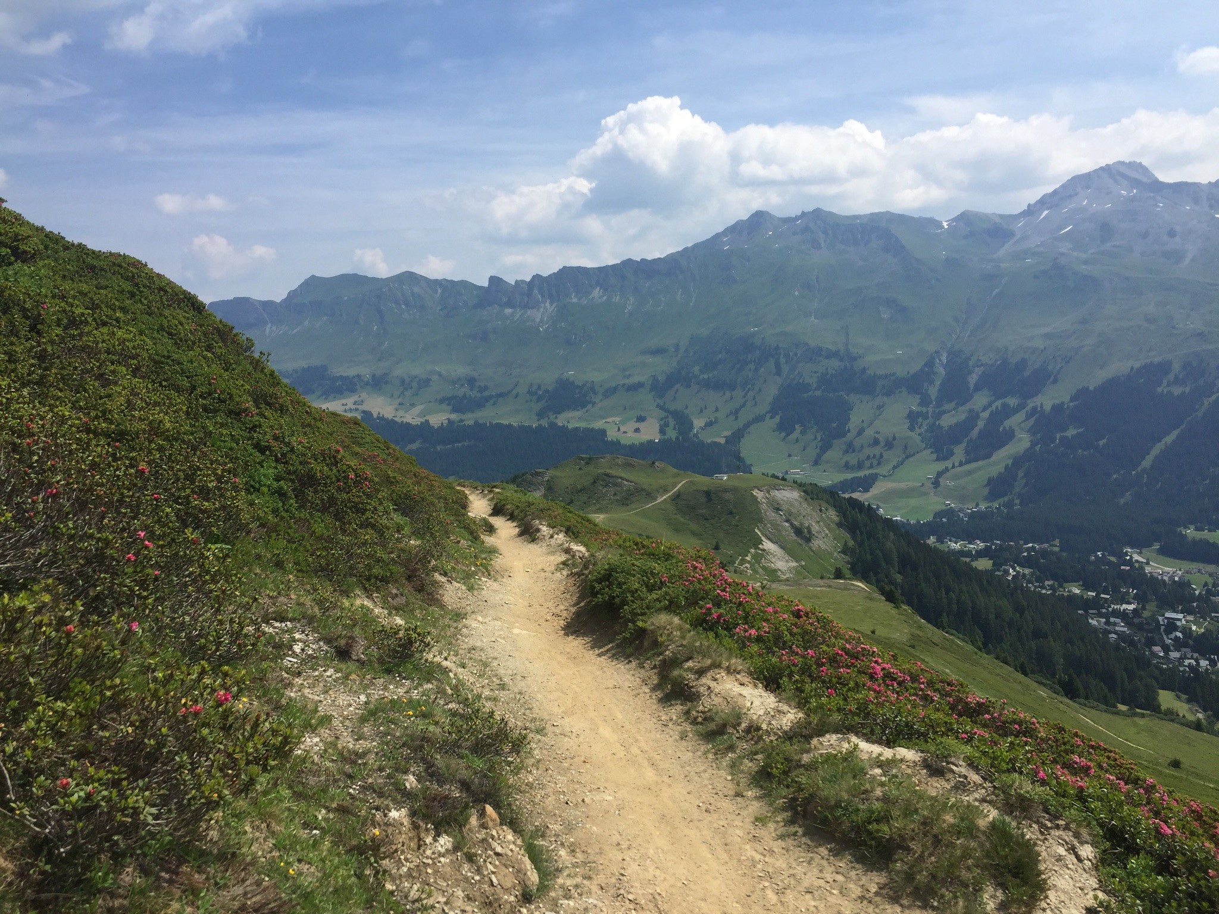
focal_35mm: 29
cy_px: 457
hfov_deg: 61.7
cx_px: 610
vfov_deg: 48.2
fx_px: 1021
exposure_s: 1/2639
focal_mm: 4.15
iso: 32
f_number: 2.2
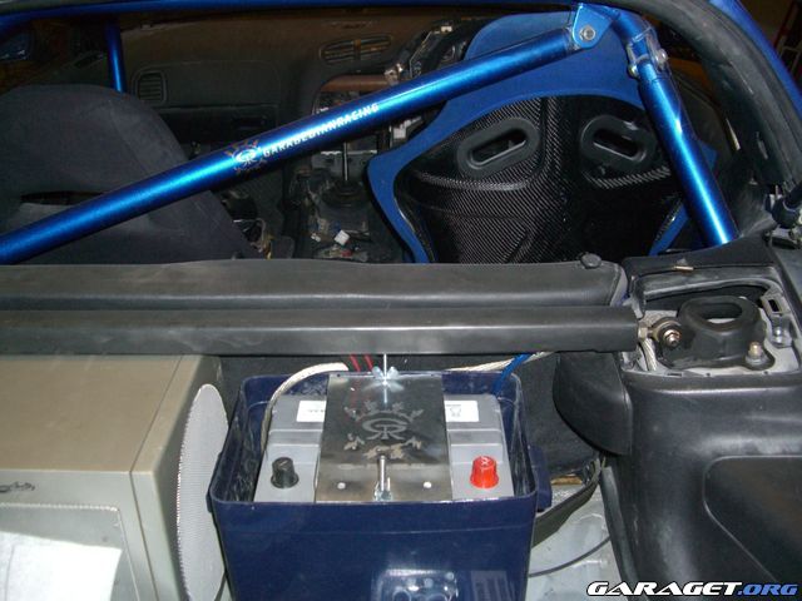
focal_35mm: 38
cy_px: 300
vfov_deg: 37.7
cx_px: 401
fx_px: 880
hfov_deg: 49.0
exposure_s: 1/60
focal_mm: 7.9
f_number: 2.8
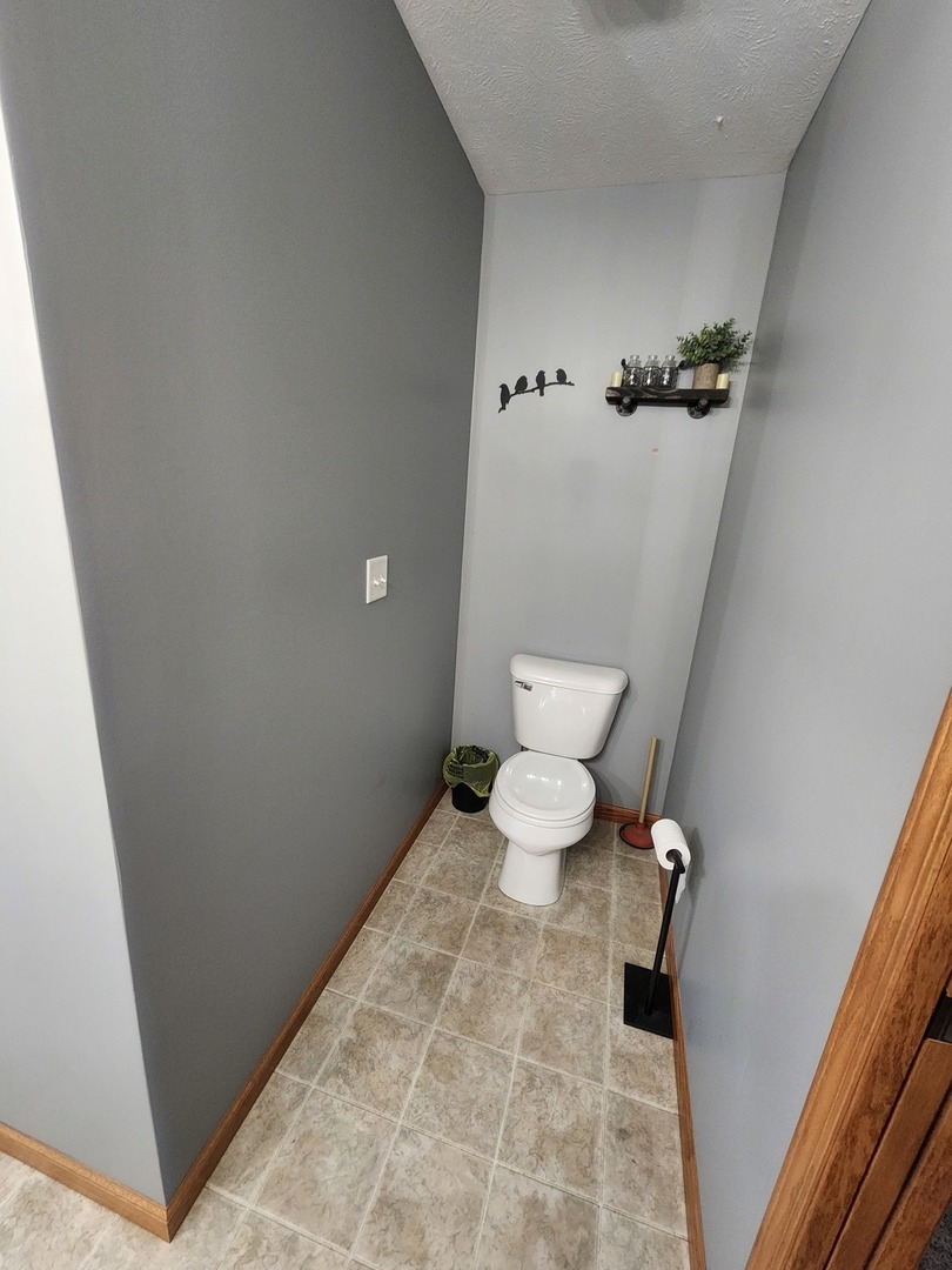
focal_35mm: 13
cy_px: 635
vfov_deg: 106.2
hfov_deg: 89.9
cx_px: 476
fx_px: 477
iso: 640
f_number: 2.2
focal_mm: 2.2
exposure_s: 1/30
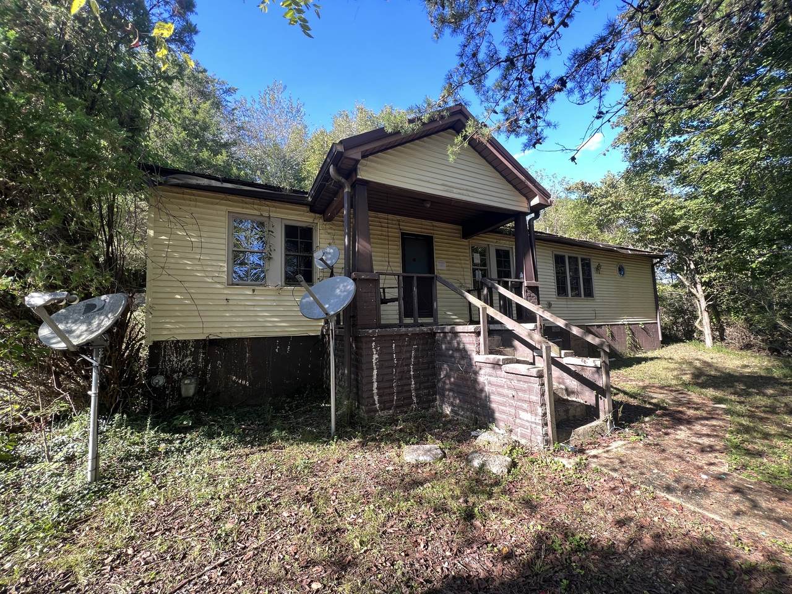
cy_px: 297
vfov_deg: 89.9
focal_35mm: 13
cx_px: 396
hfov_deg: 106.2
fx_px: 297
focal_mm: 1.57
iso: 32
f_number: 1.8
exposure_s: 1/99
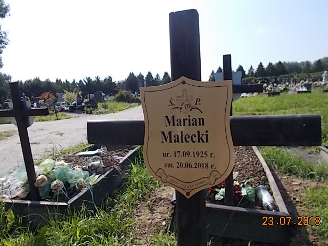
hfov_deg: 65.3
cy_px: 124
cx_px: 167
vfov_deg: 51.4
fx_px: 256
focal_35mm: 27
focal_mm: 4.6
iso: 80
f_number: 8
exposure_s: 1/125
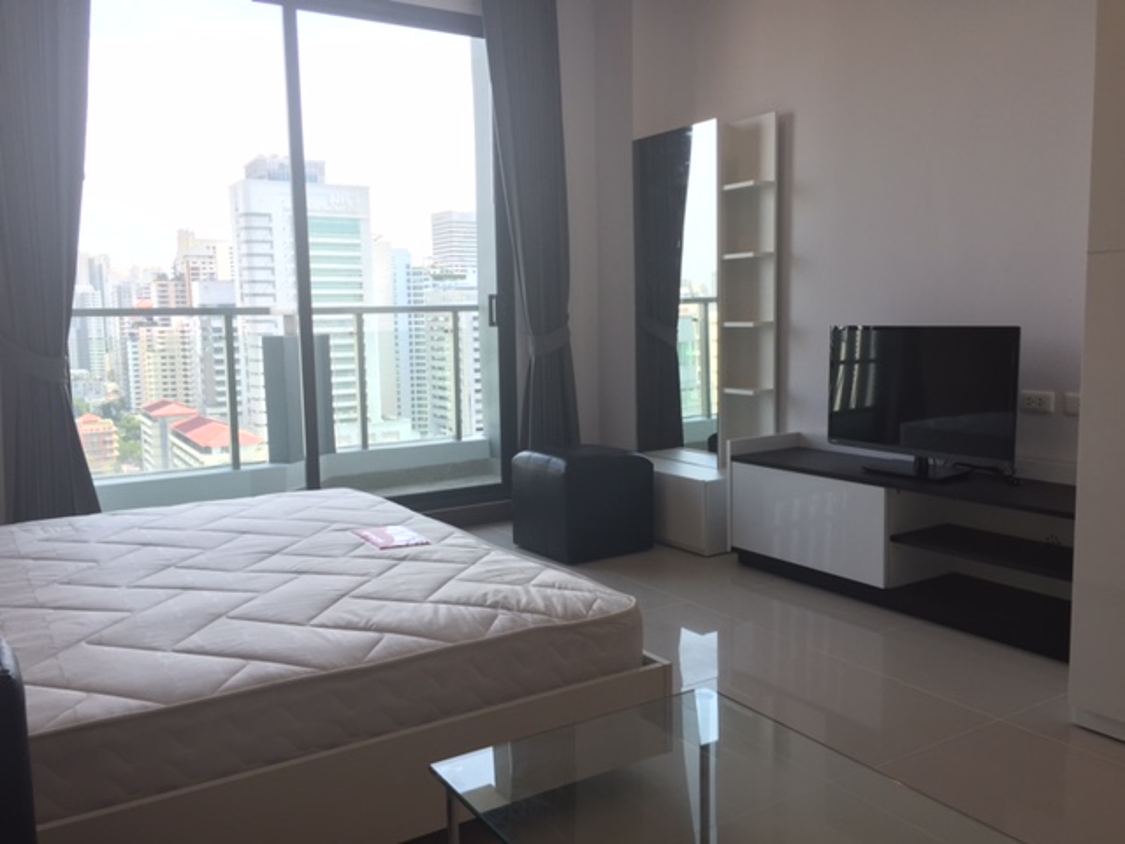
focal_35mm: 29
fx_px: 942
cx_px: 562
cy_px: 422
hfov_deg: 61.7
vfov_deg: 48.2
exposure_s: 1/128
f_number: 2.2
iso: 32
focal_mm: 4.15
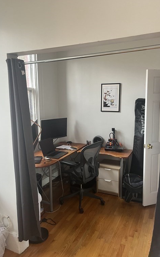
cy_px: 127
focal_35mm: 28
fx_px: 196
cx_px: 83
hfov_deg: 44.5
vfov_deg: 66.5
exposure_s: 1/81
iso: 125
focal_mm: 5.1
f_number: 1.6
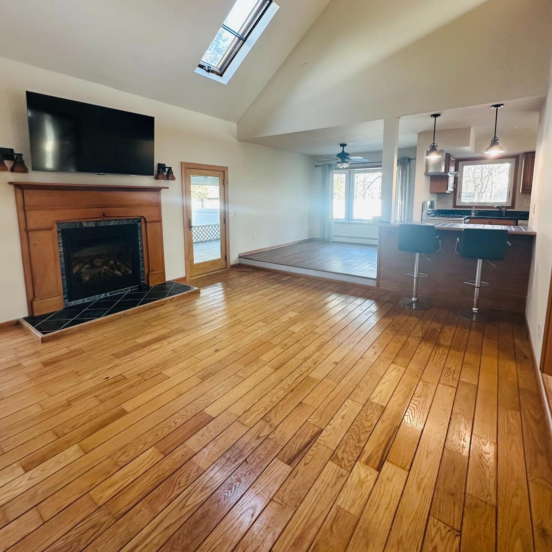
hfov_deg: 84.0
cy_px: 236
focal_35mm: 17
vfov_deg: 83.4
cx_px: 273
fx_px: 307
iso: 200
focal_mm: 2.22
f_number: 2.2
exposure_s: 1/60
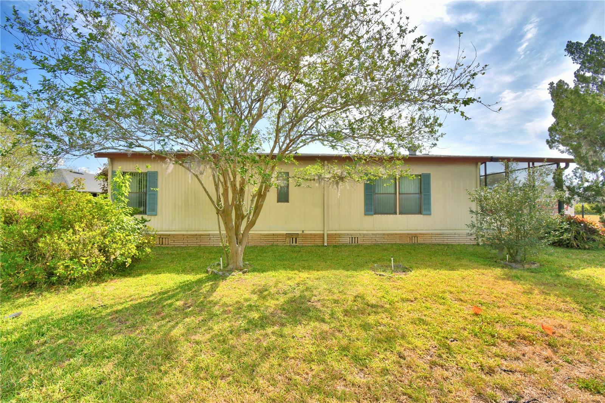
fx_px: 252
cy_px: 202
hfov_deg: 100.4
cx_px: 302
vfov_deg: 77.3
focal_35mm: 15
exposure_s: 1/250
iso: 100
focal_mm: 10
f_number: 11
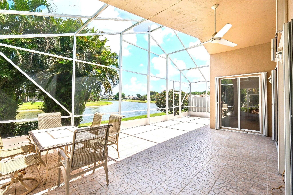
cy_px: 98
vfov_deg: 77.3
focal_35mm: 15
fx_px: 122
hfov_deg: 100.4
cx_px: 146
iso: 400
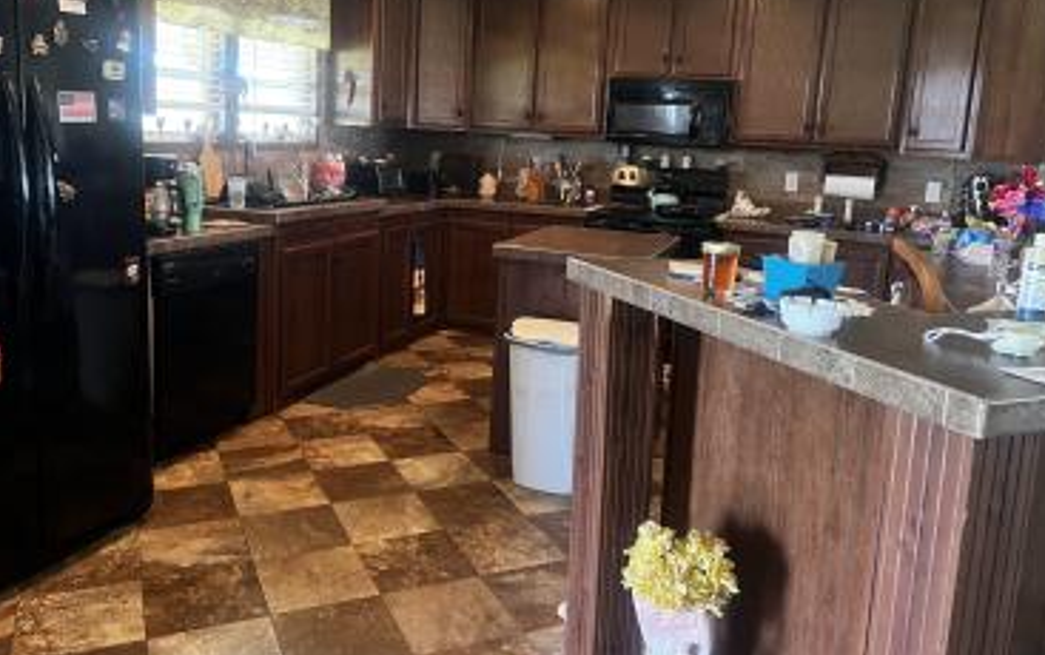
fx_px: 855
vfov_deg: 41.8
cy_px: 271
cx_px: 493
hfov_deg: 62.8
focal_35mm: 30
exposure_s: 1/40
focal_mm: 5.7
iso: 500
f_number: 1.5
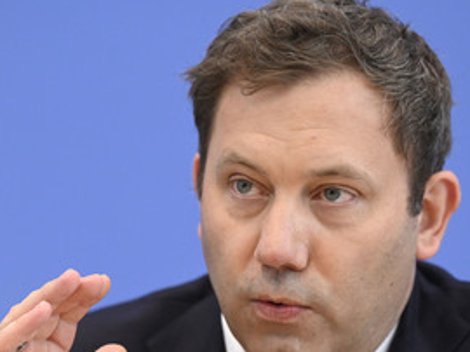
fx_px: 3269
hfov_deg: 8.2
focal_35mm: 241
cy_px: 253
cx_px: 187
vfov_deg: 6.2
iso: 4000
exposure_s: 1/1250
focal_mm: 150
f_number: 4
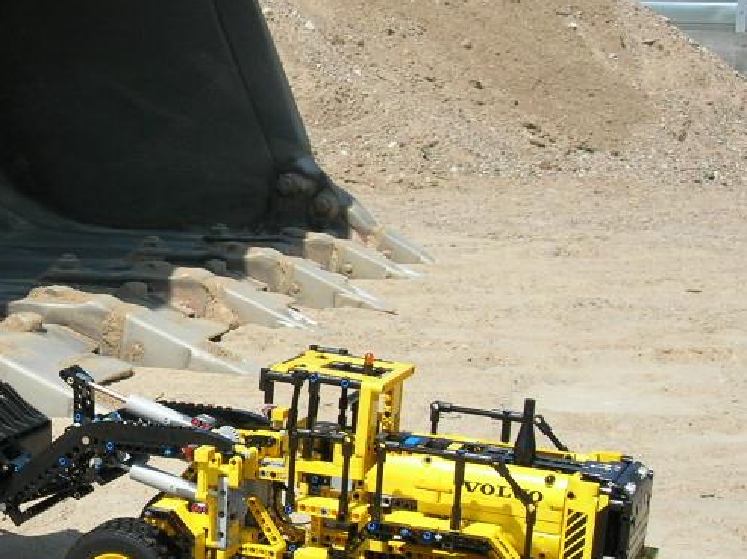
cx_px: 95
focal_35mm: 79
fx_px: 1704
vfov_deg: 18.6
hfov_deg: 24.1
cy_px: 356
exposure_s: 1/641
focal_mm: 7.8
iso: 64
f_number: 4.8
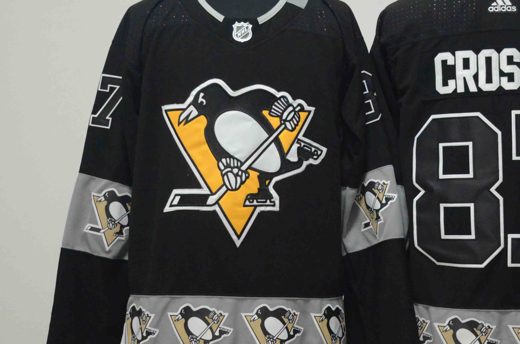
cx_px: 368
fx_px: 978
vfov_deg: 20.0
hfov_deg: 29.5
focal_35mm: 68
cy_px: 167
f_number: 4.5
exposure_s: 1/80
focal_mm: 27
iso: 4000
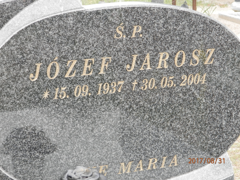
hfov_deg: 14.9
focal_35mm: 132
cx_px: 120
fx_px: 915
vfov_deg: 11.2
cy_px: 90
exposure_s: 1/80
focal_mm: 23.6
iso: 125
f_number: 4.7
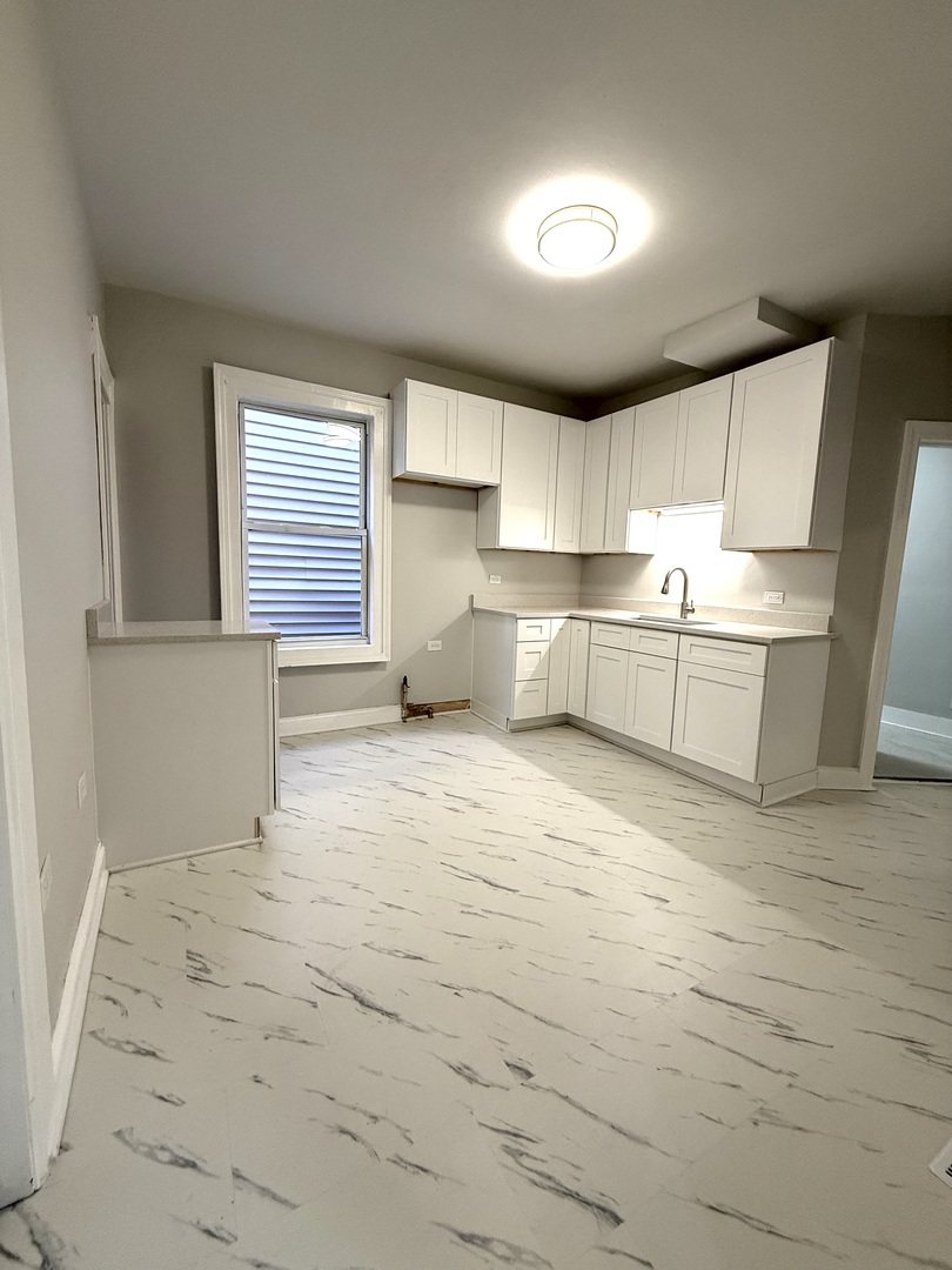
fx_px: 513
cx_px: 476
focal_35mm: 14
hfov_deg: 85.7
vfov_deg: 102.1
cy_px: 635
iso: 160
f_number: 2.2
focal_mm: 2.22
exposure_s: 1/120
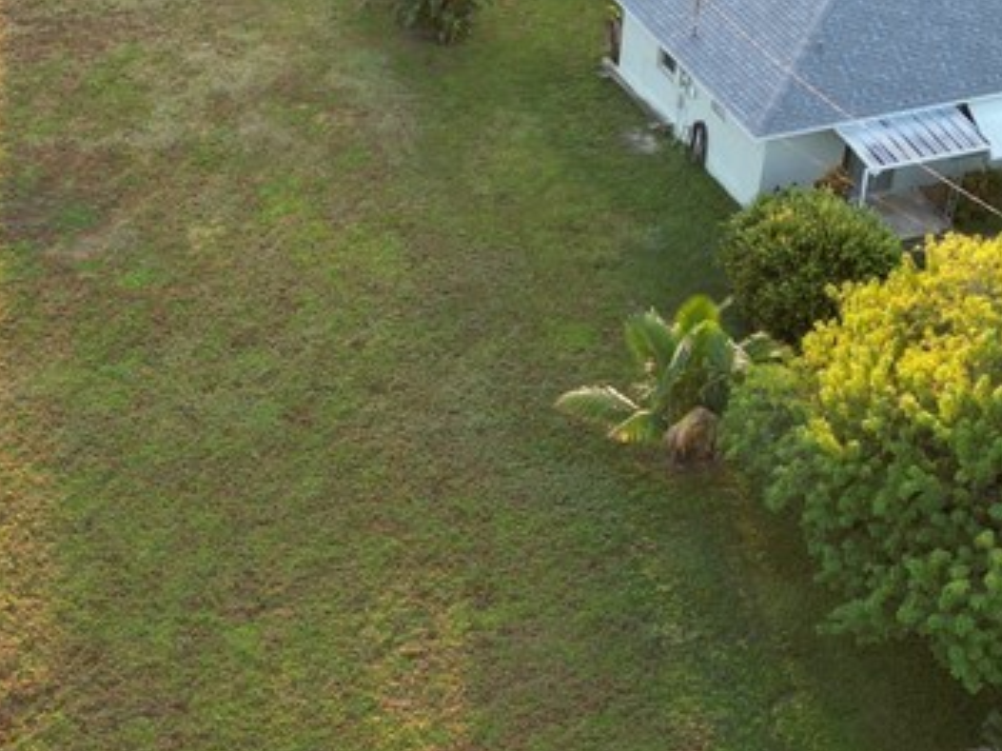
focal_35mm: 70
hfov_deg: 27.5
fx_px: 2026
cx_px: 291
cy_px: 725
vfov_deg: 20.4
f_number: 1.7
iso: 100
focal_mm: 6.72
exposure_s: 1/100
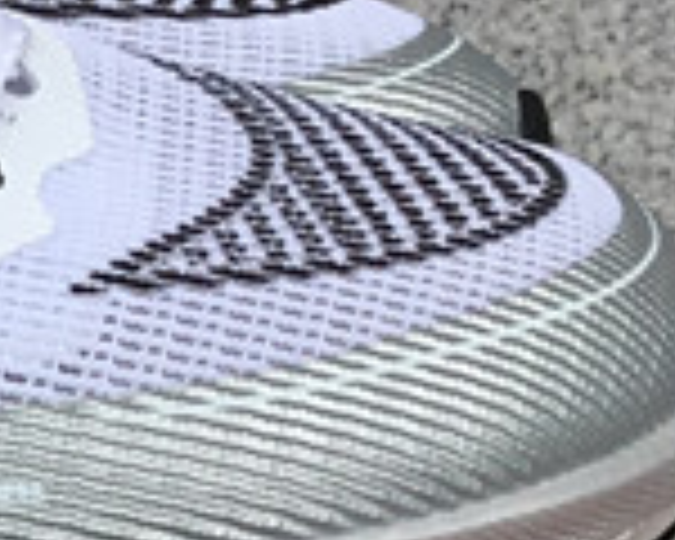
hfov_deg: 10.0
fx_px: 3636
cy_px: 637
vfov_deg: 8.4
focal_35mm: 182
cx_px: -580
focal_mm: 3.3
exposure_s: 1/322
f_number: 2.4
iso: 25
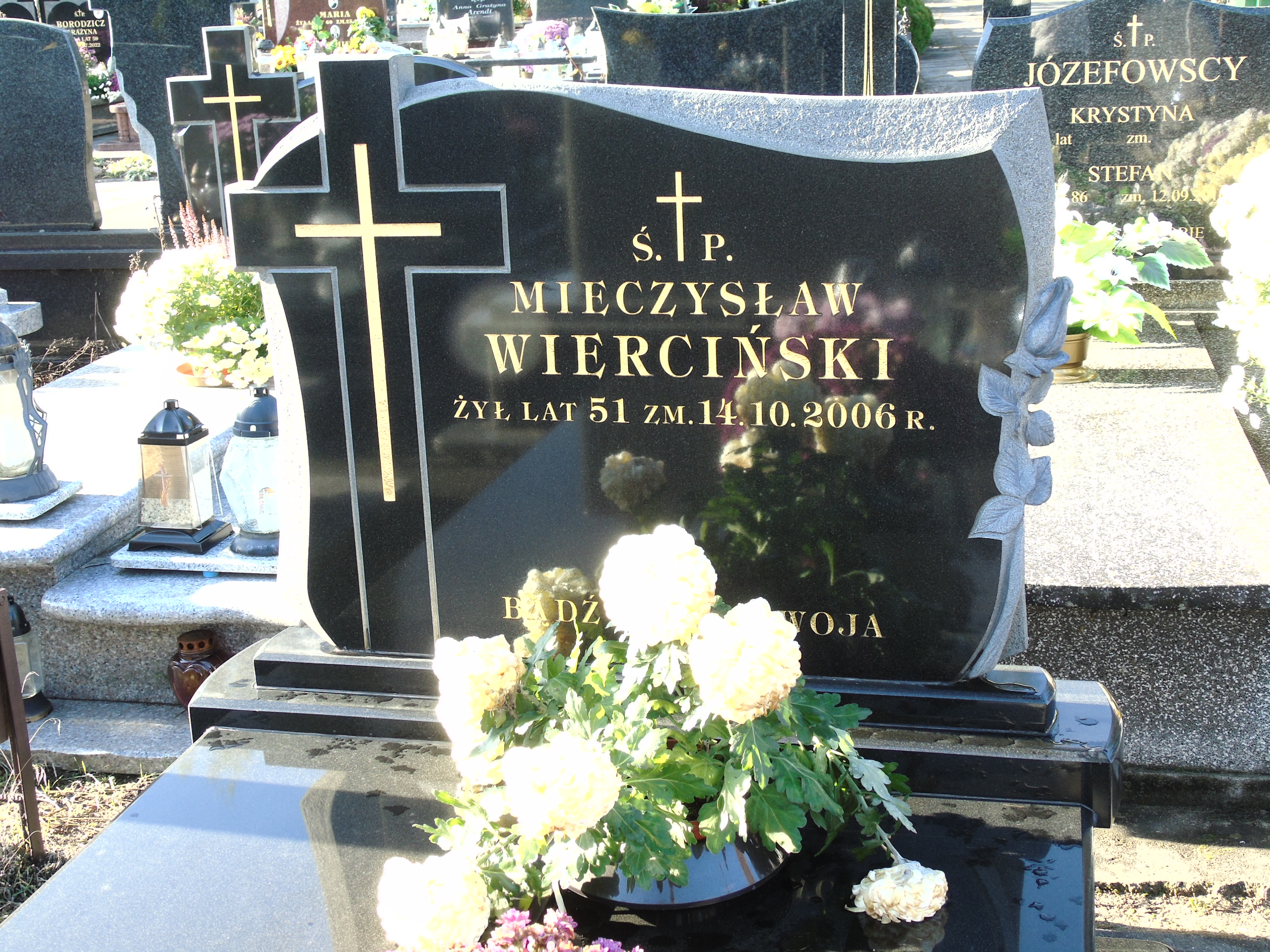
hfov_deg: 41.2
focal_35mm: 46
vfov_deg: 31.5
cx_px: 635
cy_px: 476
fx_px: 1688
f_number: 4.1
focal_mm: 8.2
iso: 80
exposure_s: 1/50
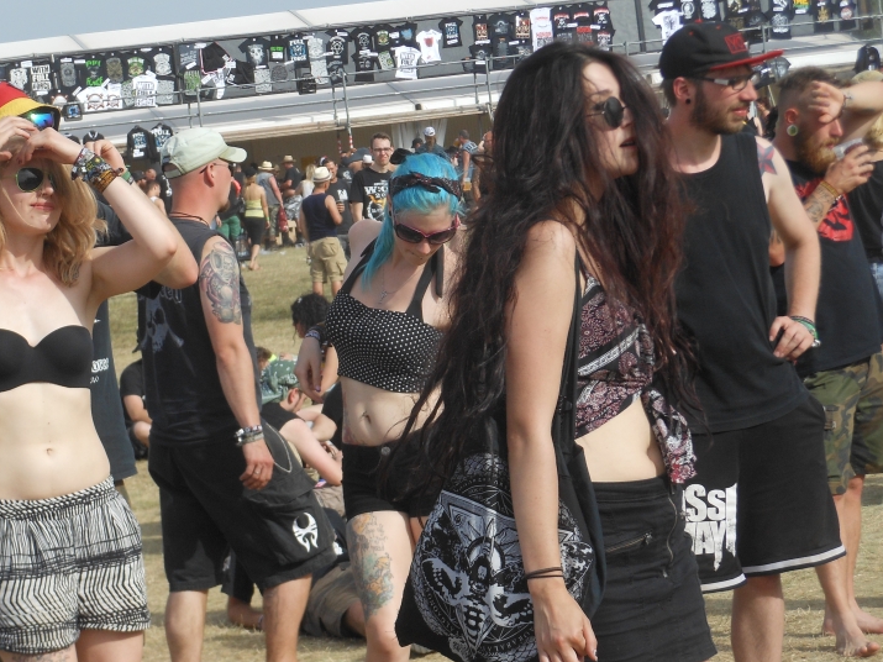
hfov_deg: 13.5
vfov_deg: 10.2
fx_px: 3724
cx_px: 330
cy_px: 344
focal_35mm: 146
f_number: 4.8
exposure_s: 1/500
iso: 80
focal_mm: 19.7
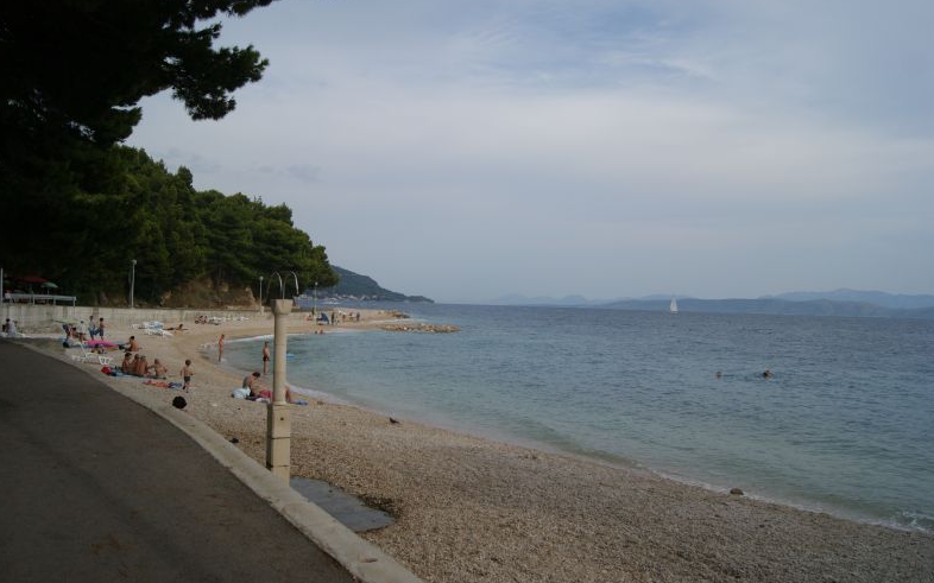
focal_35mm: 28
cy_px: 309
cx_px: 461
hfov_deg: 66.5
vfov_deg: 44.5
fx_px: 713
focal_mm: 18
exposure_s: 1/640
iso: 100
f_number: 5.6
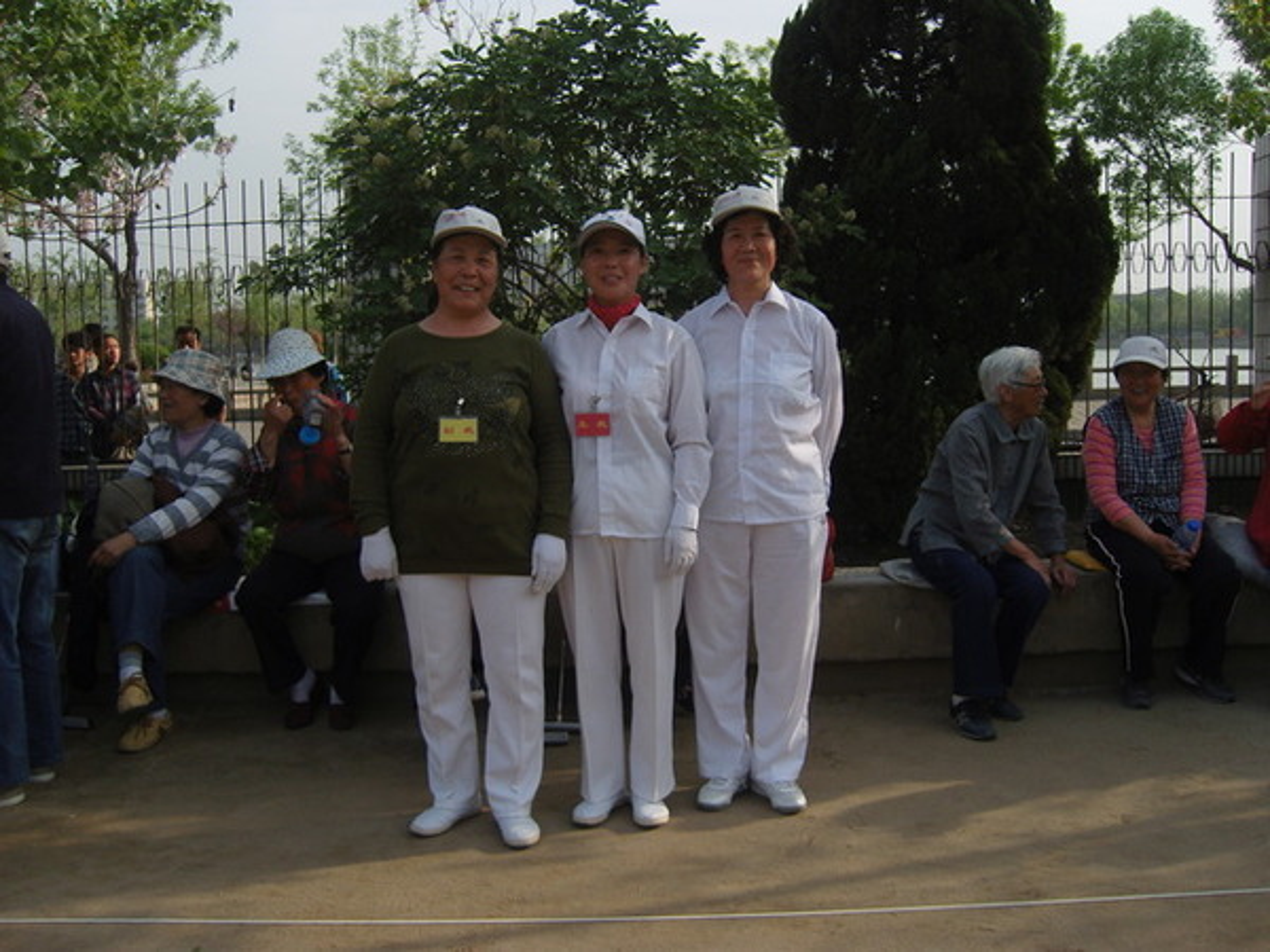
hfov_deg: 54.0
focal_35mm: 34
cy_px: 476
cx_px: 635
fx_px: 1247
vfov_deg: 41.8
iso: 100
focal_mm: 7.3
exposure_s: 1/250
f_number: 7
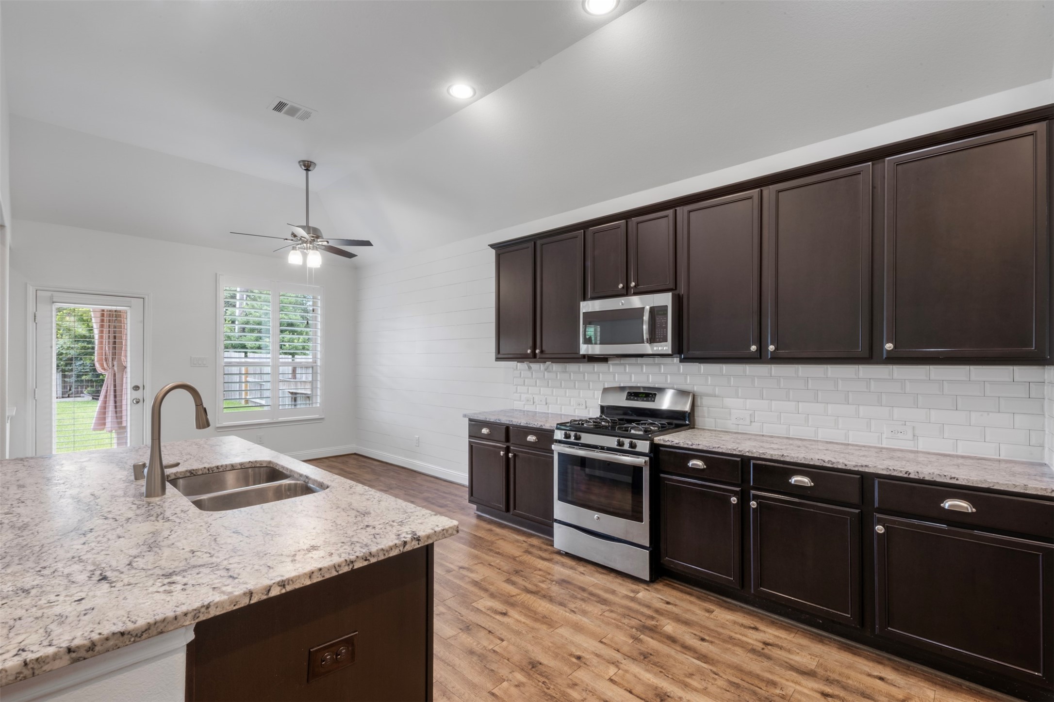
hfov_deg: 96.7
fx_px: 468
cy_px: 351
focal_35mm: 16
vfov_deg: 73.7
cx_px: 527
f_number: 9
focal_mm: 16
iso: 250
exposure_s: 5
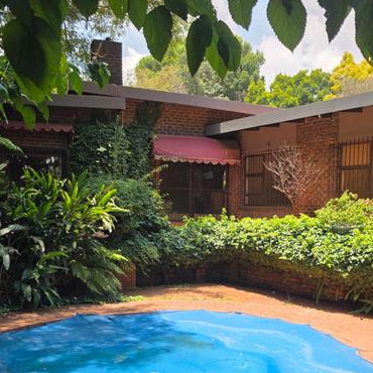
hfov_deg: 38.2
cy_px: 274
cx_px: 228
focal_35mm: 44
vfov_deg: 37.5
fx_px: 536
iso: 80
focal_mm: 6.3
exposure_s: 1/2607
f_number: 1.7
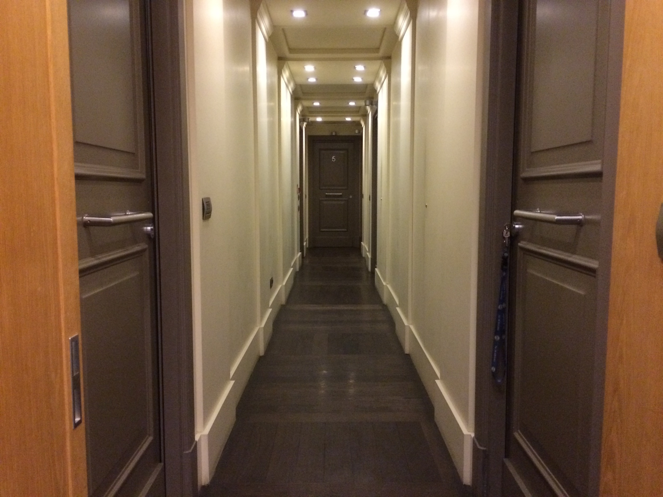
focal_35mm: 29
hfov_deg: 61.7
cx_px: 332
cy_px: 248
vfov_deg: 48.2
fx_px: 555
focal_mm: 4.15
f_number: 2.2
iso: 400
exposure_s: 1/15
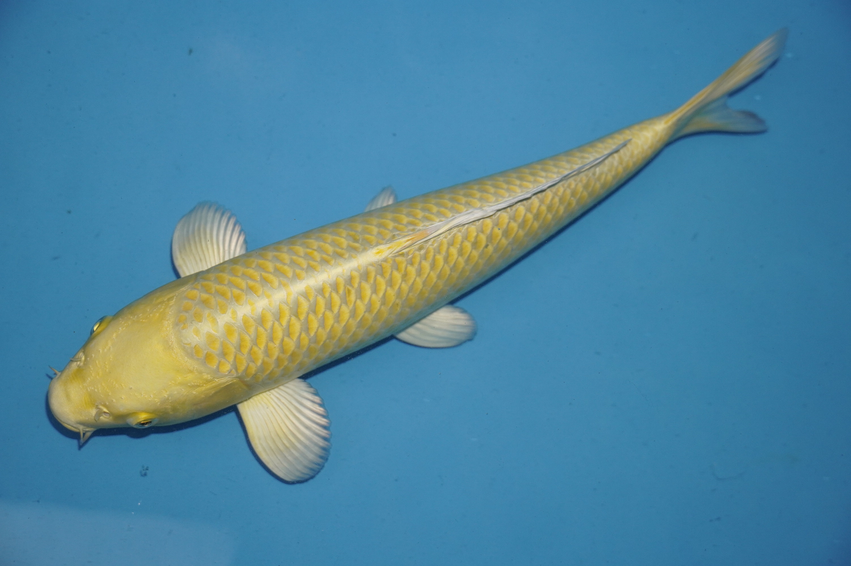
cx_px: 426
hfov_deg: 32.7
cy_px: 283
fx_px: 1452
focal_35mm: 62
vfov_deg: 22.0
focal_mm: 41
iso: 800
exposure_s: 1/160
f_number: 5
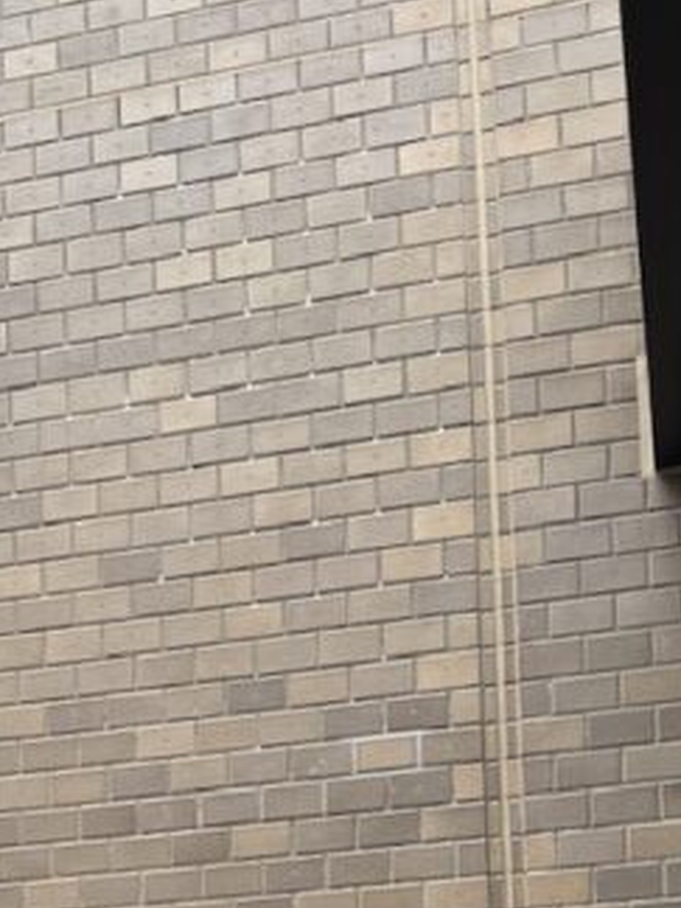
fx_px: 2072
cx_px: 36
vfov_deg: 22.7
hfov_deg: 18.3
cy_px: 1089
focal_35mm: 79
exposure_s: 1/230
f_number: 1.78
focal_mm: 6.76
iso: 64
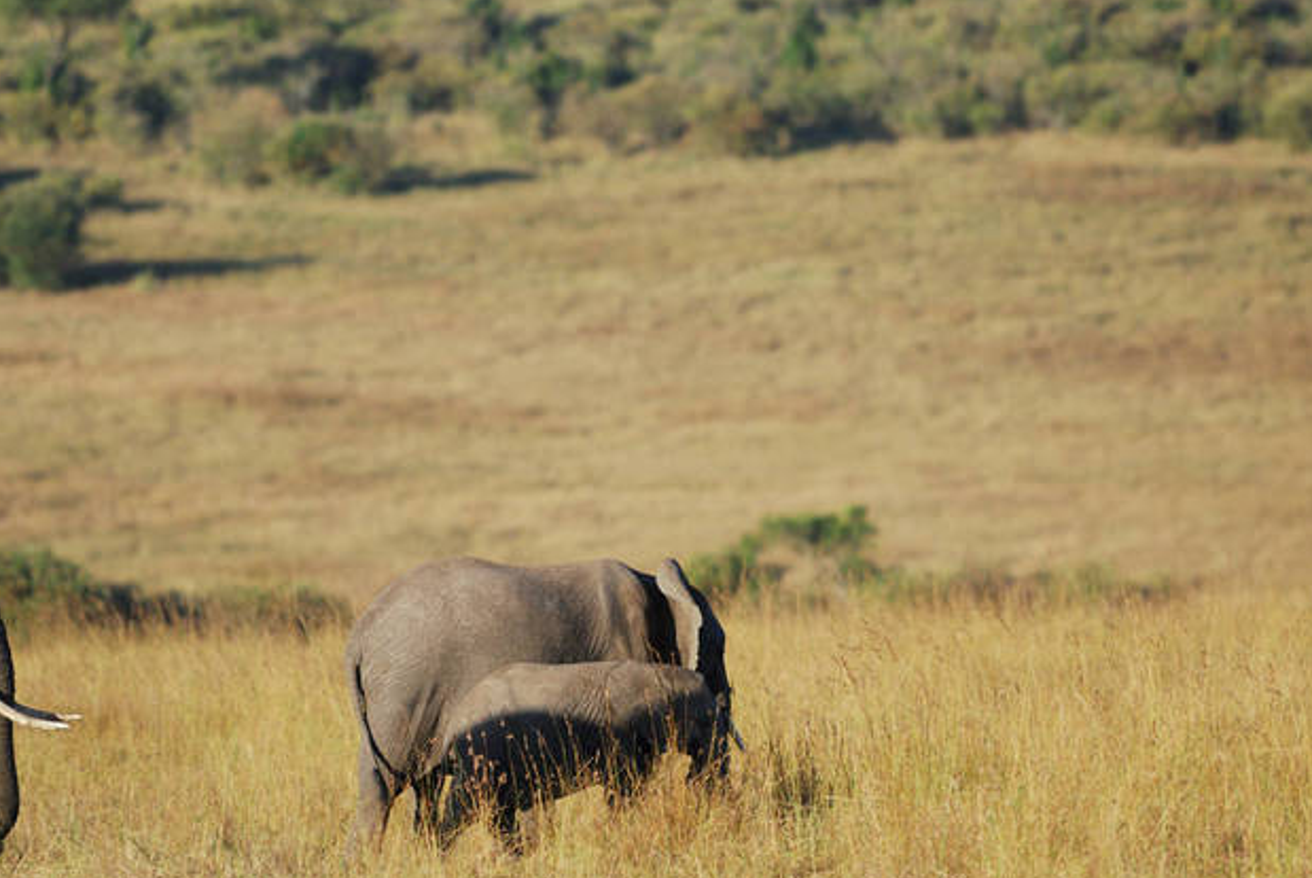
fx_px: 24732
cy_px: 488
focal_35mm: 678
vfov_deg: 2.0
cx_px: 640
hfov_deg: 3.0
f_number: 5.6
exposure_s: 1/500
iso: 280
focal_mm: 400
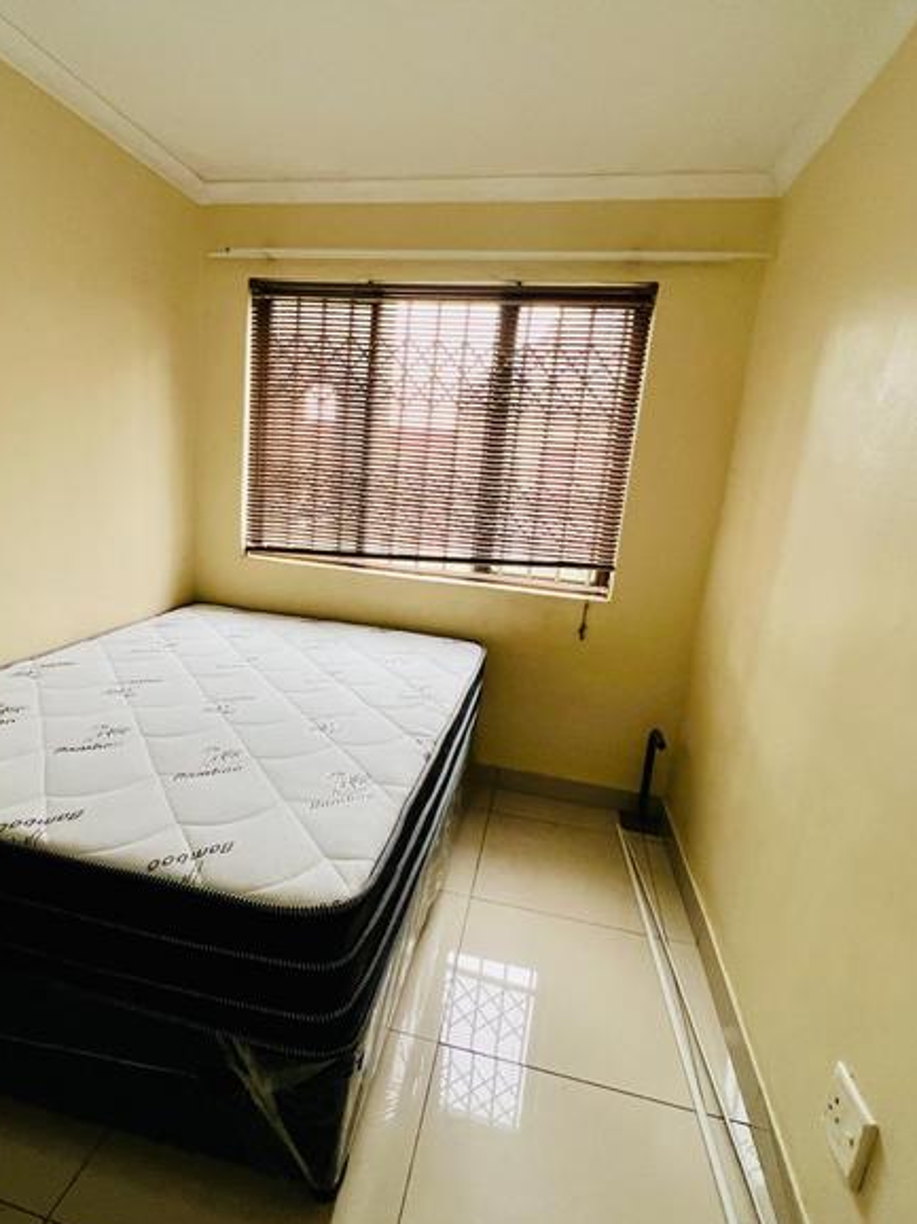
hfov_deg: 71.1
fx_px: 636
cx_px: 385
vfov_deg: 87.8
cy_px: 629
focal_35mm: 18
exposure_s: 1/100
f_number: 1.8
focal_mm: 1.57
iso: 200
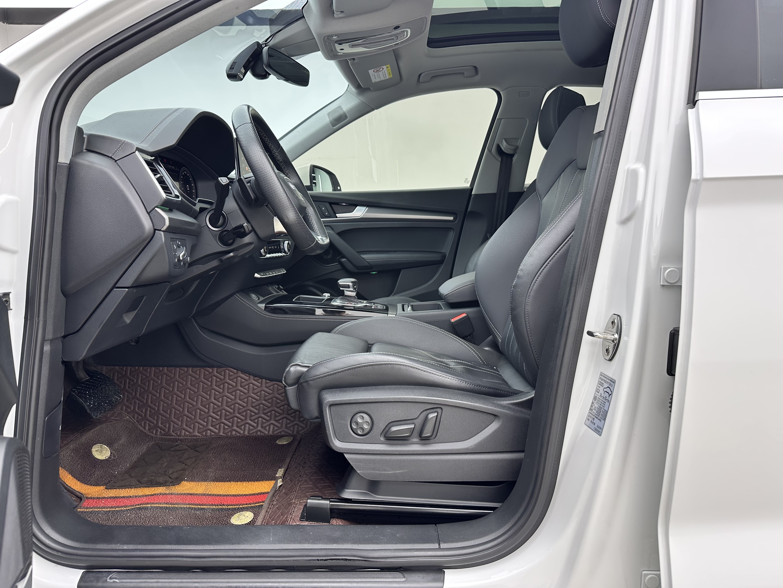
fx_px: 543
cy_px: 294
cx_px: 392
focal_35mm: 24
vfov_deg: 56.8
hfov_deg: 71.6
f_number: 1.78
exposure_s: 1/100
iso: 64
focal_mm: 6.86
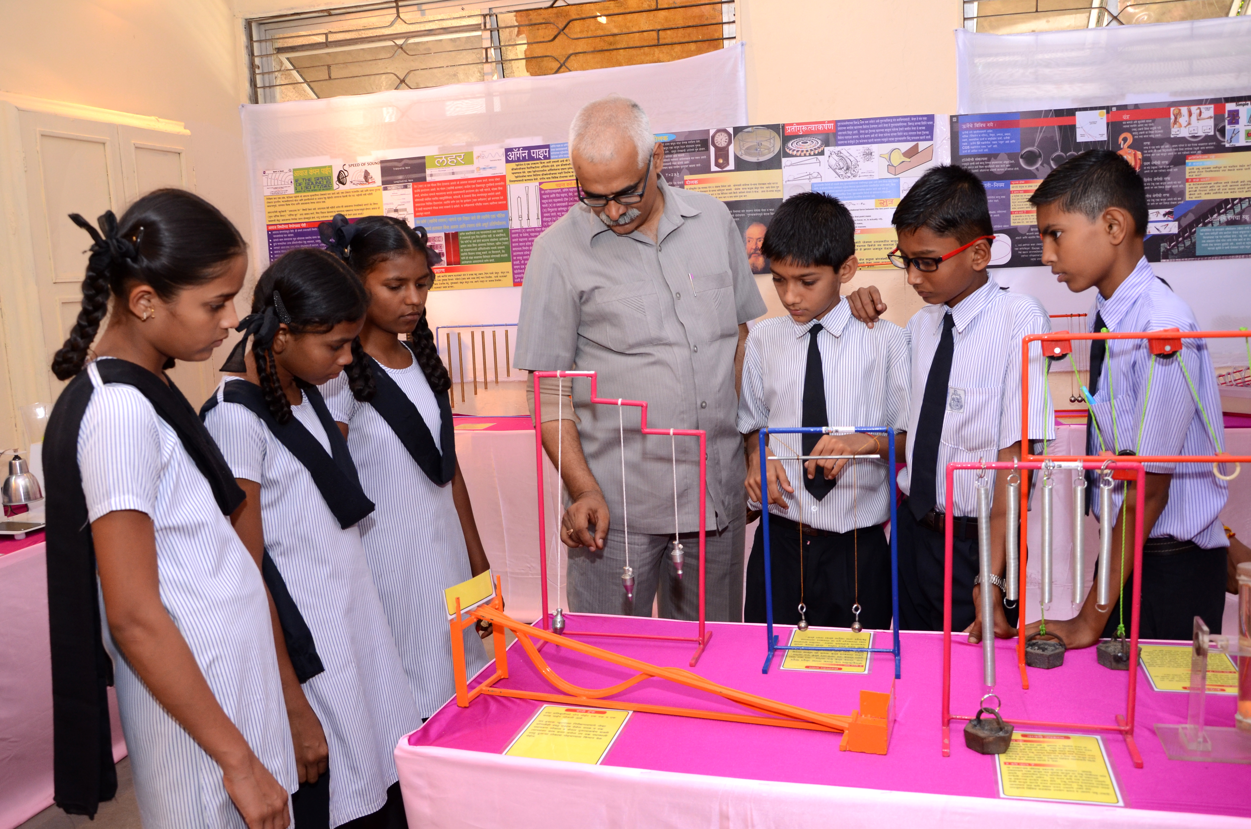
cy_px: 414
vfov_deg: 41.5
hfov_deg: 59.6
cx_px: 626
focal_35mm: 32
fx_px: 1092
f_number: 5.6
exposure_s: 1/125
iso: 640
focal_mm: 21
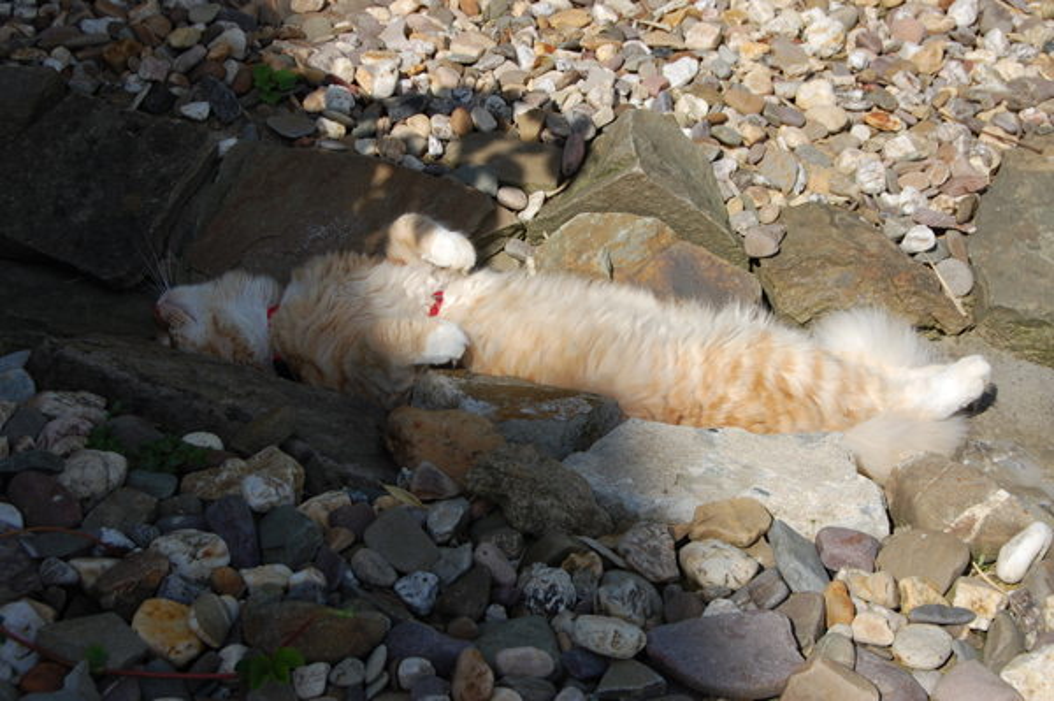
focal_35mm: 63
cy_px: 350
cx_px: 527
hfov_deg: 31.9
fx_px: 1843
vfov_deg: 21.5
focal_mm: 42
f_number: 10
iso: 200
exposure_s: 1/400
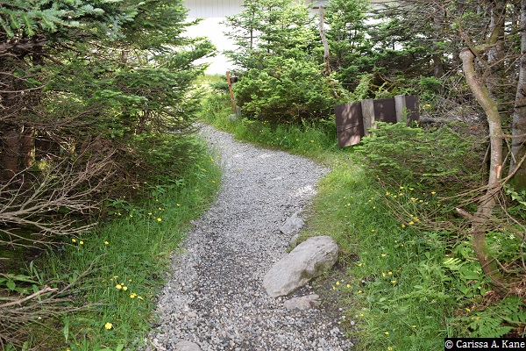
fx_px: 394
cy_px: 176
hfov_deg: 67.4
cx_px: 263
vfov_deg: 47.9
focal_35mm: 27
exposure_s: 1/125
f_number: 5.6
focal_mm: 18
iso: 180
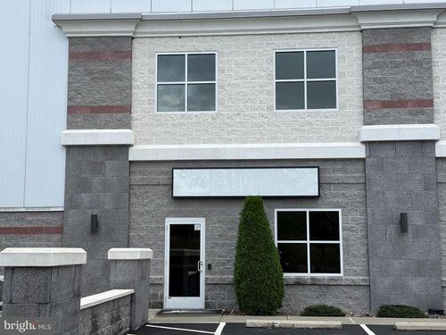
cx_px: 223
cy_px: 168
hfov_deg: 39.7
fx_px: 618
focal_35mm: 48
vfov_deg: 30.3
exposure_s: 1/1429
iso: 64
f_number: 1.78
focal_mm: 6.76
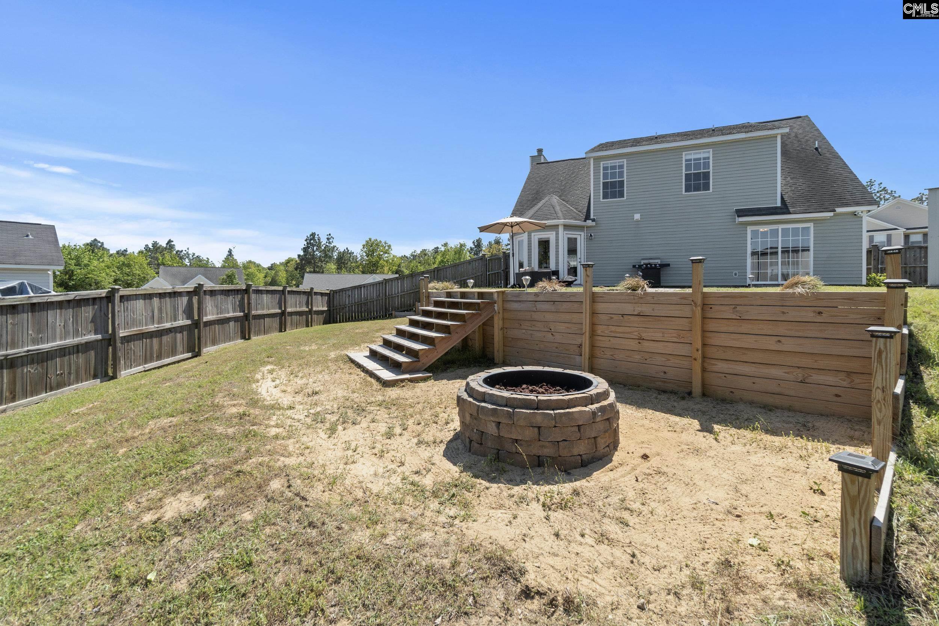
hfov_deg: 100.4
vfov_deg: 77.3
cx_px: 470
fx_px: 391
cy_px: 313
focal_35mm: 15
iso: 250
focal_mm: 10
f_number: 9
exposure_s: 1/400
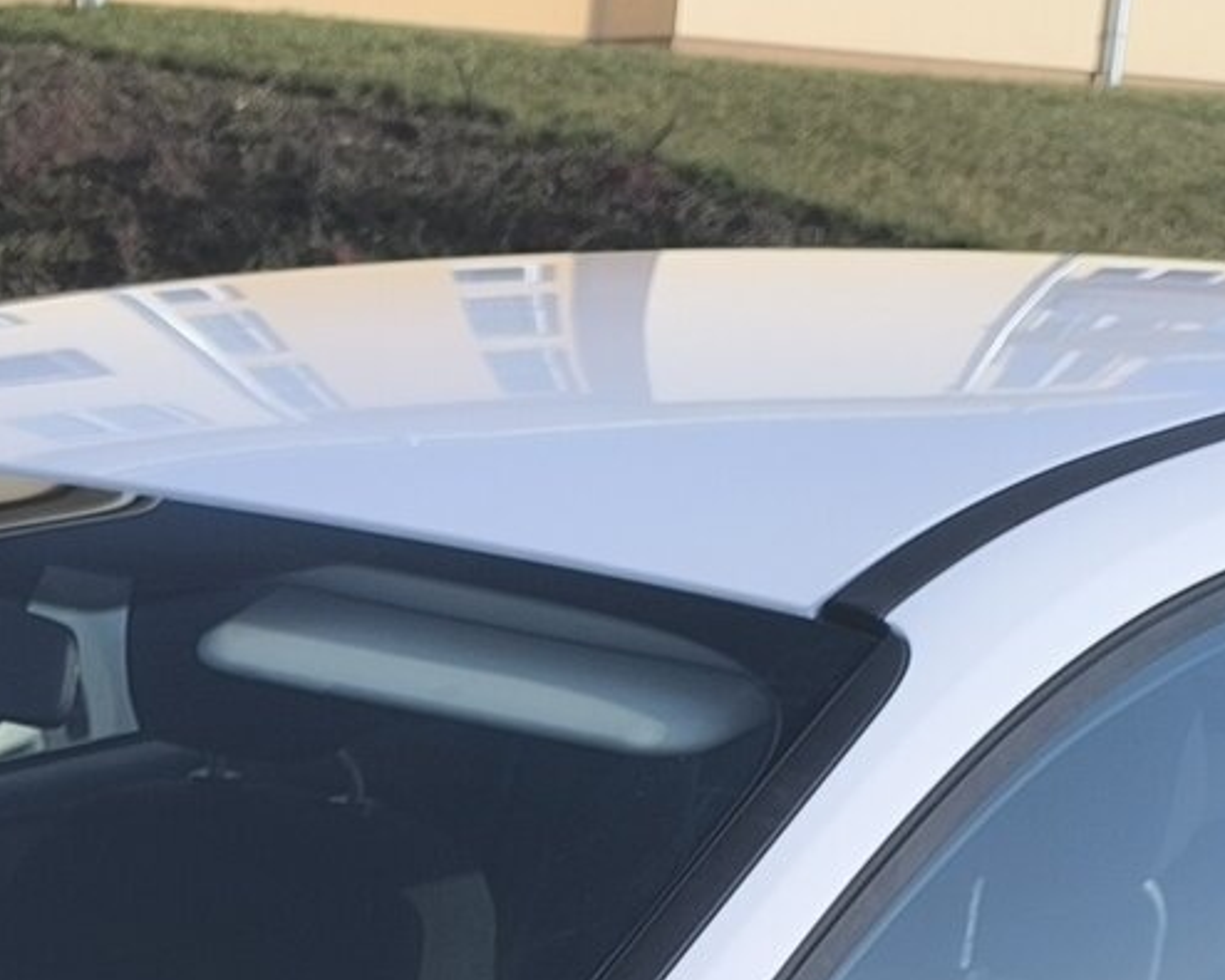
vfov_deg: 12.4
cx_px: -300
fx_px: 3951
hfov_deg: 16.8
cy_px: 2005
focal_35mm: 109
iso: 50
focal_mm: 6.14
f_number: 1.65
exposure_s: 1/927
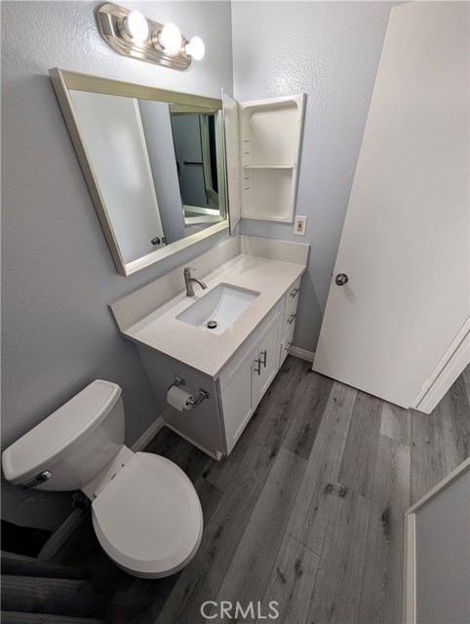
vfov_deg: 110.5
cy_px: 312
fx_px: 217
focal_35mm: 12
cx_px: 235
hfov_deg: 94.6
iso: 54
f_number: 1.7
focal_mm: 2.02
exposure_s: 1/191
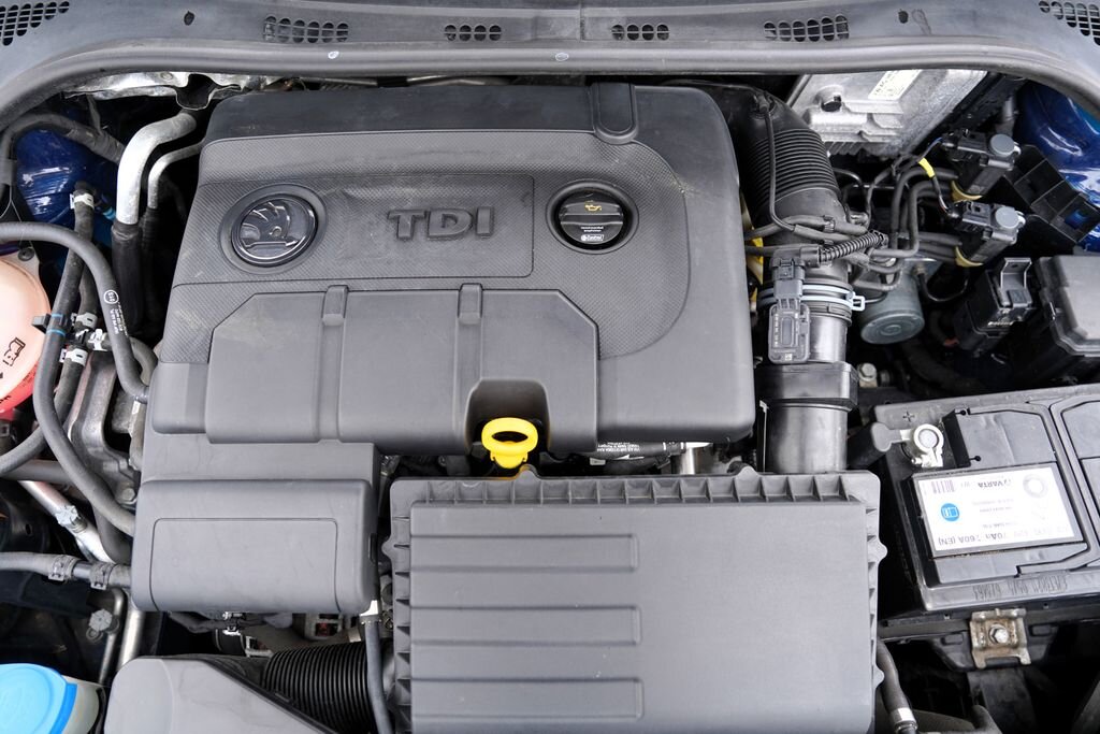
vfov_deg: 53.1
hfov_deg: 73.7
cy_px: 367
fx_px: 733
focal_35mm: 24
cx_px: 550
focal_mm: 24
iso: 100
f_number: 4
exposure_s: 1/50
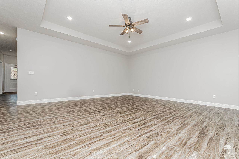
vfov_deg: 77.3
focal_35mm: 15
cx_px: 120
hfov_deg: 100.4
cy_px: 80
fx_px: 100
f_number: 10
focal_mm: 10
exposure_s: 1/60
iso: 1250
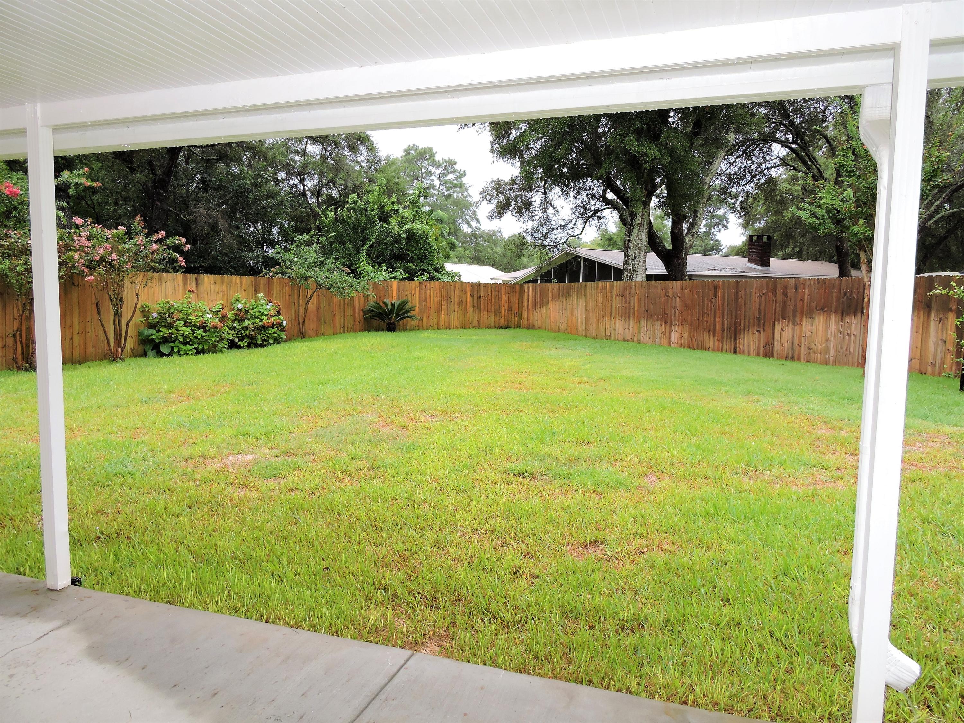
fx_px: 668
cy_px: 362
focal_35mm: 24
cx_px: 482
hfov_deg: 71.6
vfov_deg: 56.8
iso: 125
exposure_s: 1/60
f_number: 3.3
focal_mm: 4.3
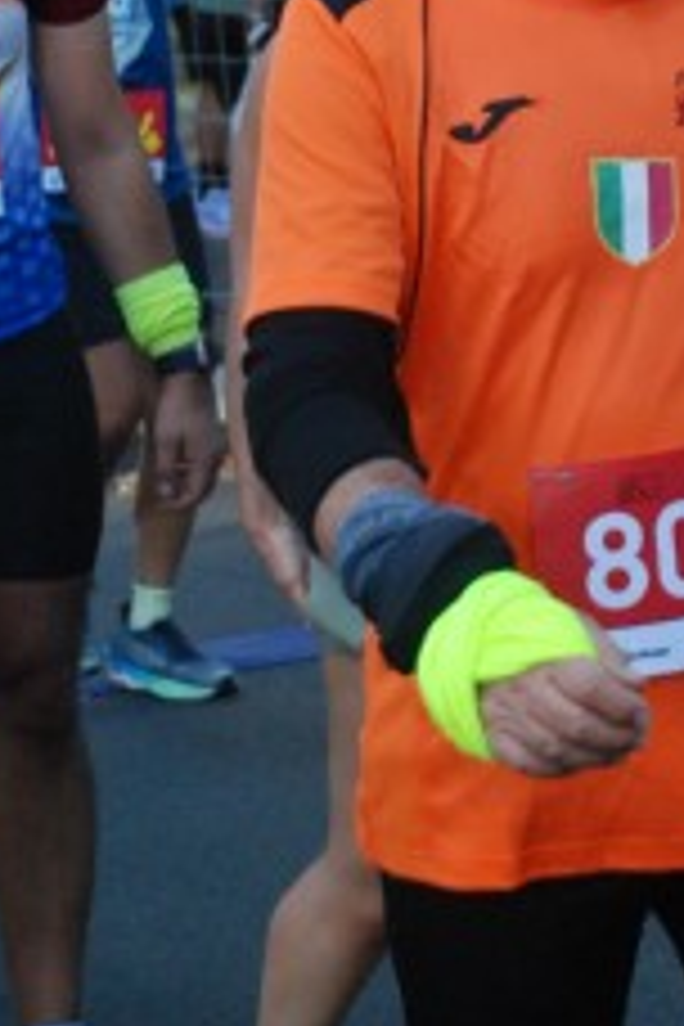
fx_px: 6526
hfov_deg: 6.0
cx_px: 785
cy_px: 148
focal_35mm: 229
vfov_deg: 9.0
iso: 1000
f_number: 5.3
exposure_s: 1/320
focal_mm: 58
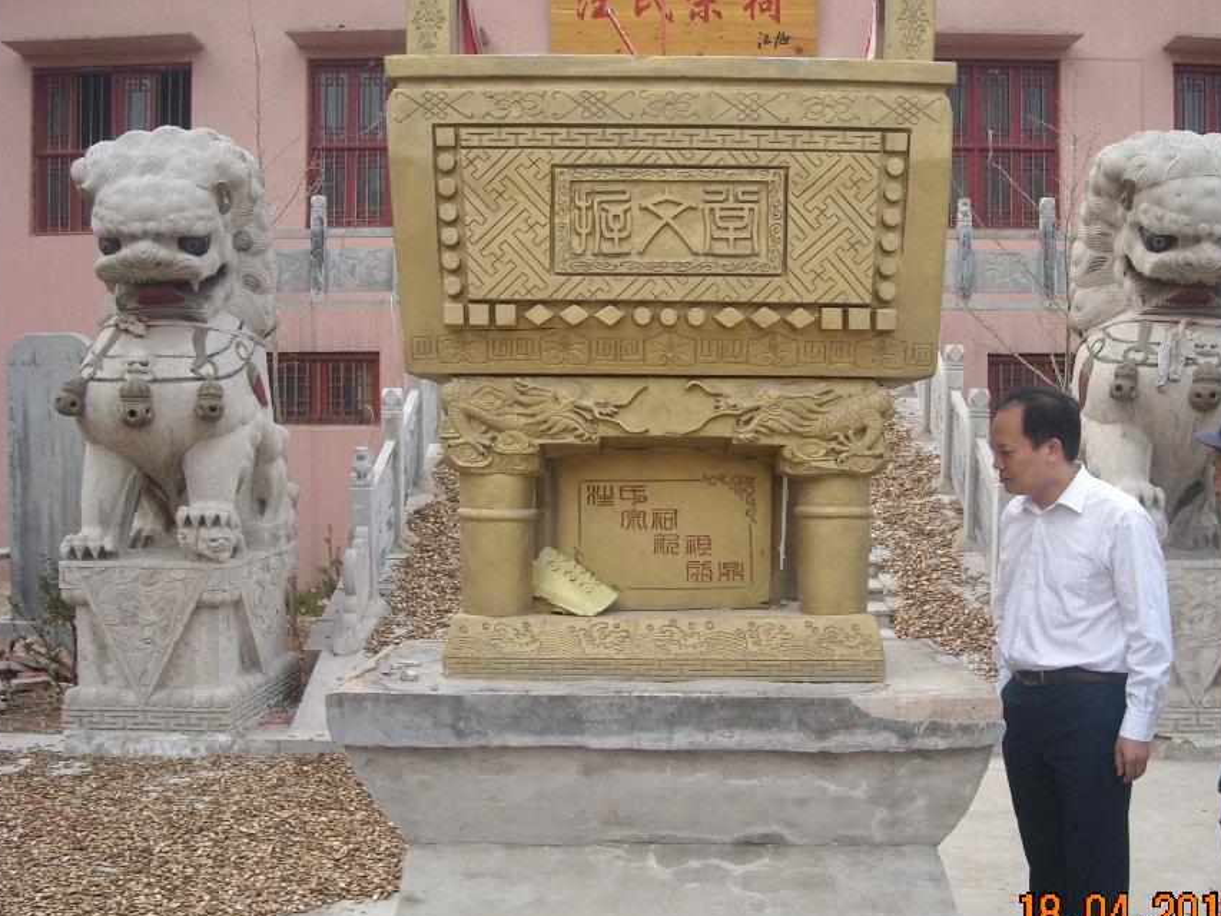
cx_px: 711
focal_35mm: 42
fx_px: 1482
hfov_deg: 44.6
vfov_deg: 34.4
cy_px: 478
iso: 64
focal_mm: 5.7
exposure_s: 1/148
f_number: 2.8
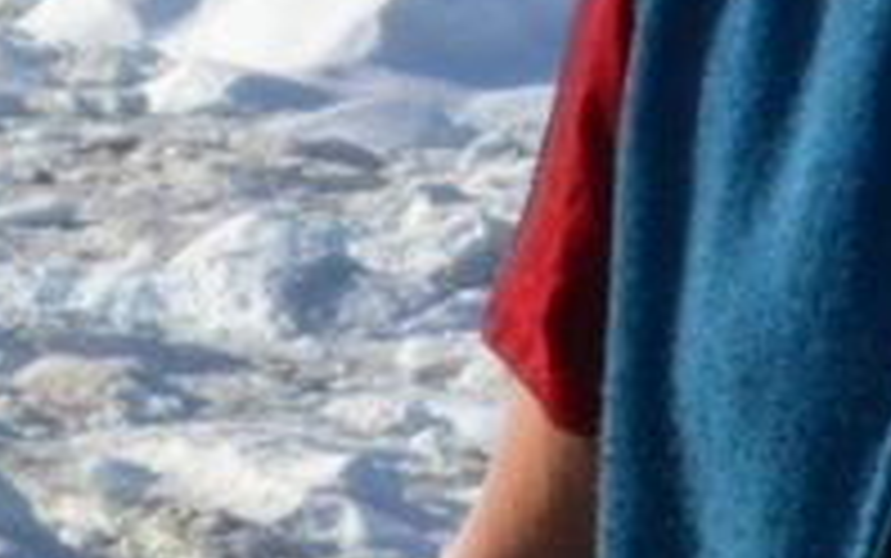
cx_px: 1238
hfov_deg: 4.8
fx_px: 10560
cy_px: -151
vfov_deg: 3.0
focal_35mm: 435
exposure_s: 1/200
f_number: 36
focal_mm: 55
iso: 1600
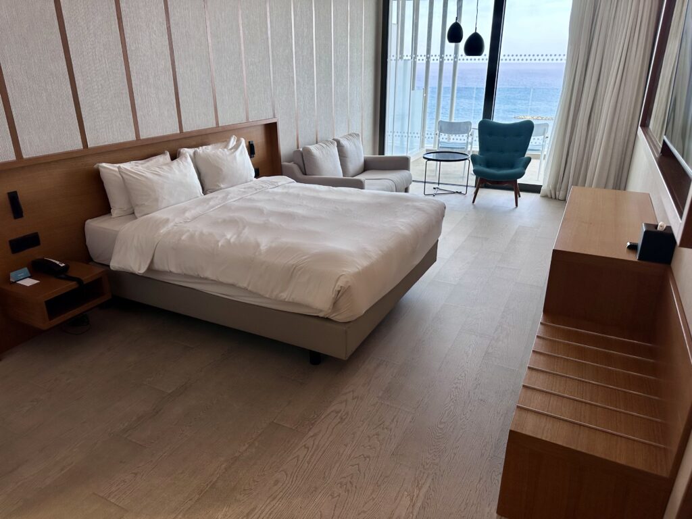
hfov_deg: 71.6
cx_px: 346
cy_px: 260
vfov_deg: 56.8
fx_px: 480
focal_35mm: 24
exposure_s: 1/268
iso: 80
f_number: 1.78
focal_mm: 6.86
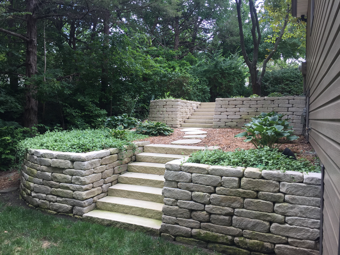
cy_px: 128
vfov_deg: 48.2
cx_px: 170
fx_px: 285
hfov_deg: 61.7
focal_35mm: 29
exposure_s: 1/230
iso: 32
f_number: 2.2
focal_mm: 4.15
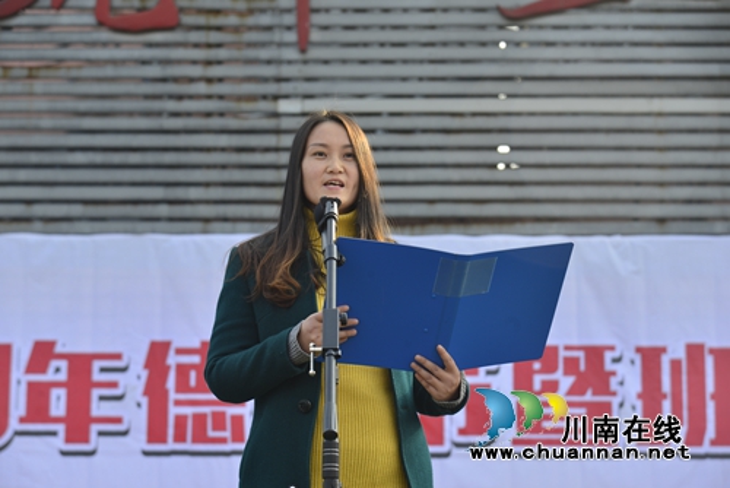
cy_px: 244
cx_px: 365
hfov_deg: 18.3
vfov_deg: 12.2
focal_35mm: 112
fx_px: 2272
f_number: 7.1
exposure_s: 1/200
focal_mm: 112
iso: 250
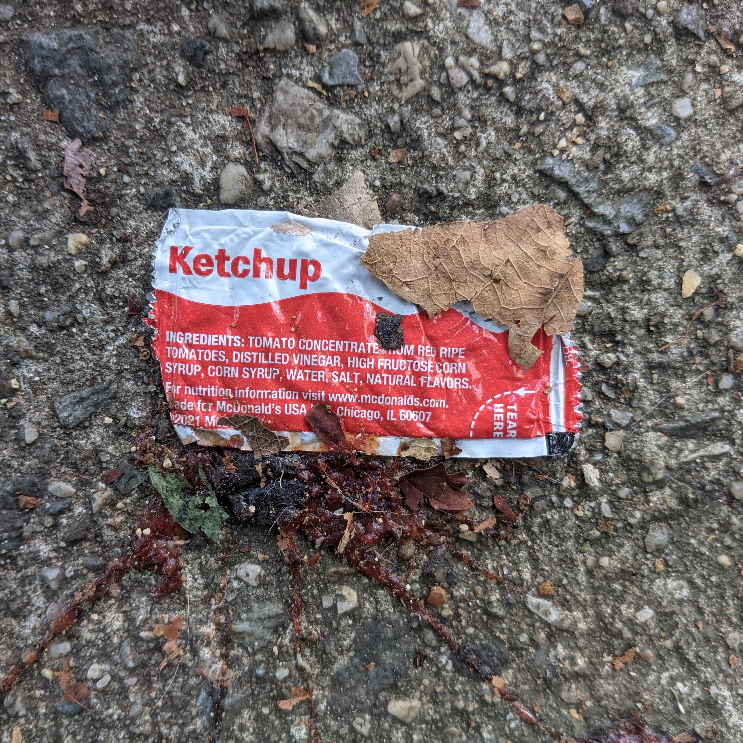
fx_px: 777
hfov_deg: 51.1
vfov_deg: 51.1
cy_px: 371
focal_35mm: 32
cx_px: 347
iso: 89
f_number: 1.73
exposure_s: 1/60
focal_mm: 4.38
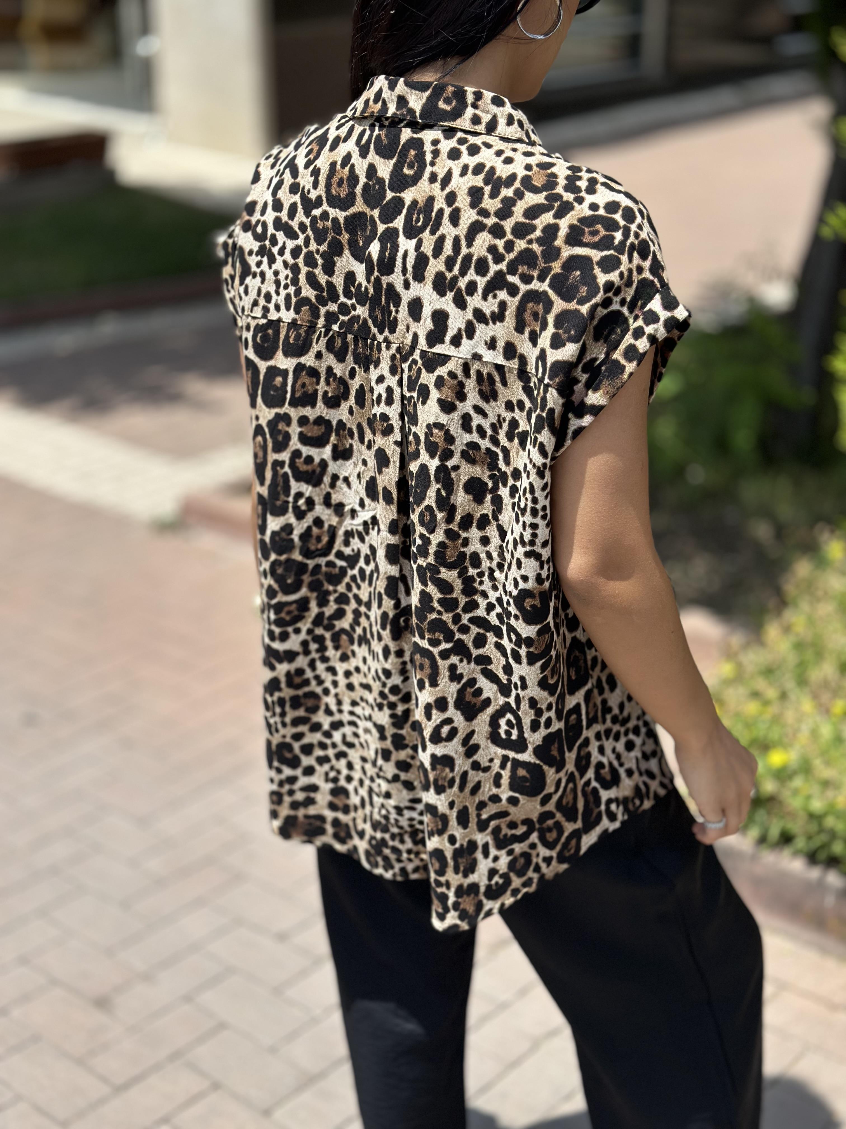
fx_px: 1564
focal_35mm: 48
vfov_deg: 39.7
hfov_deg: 30.3
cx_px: 423
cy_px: 564
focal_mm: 6.86
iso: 100
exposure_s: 1/4016
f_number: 1.78
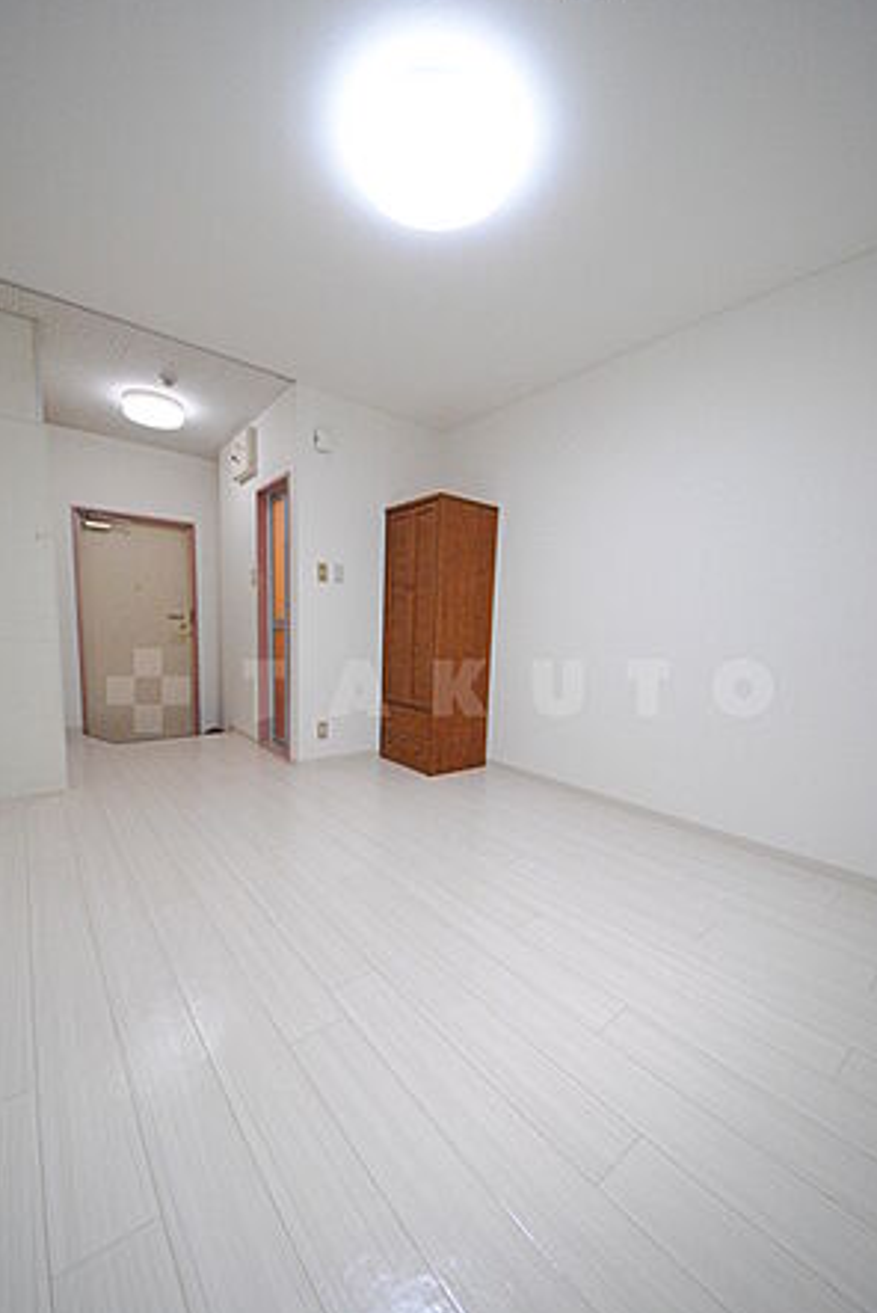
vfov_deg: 108.2
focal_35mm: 13
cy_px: 691
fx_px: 474
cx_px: 440
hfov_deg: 85.5
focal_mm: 8
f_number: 5
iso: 1600
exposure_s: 1/100
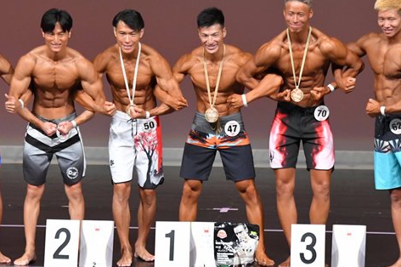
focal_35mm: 394
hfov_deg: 5.2
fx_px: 4386
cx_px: 181
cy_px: 104
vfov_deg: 3.5
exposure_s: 1/400
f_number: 5.6
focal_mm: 160
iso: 4000
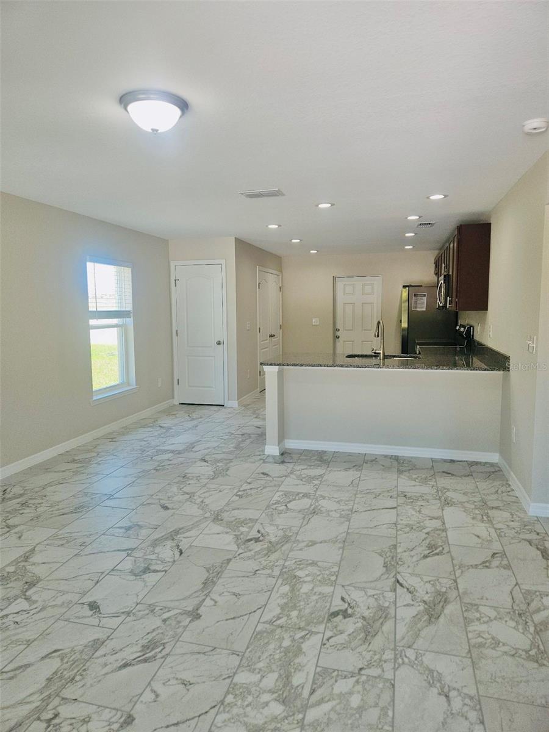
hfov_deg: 58.9
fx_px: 486
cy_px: 366
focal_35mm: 23
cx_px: 274
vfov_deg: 73.9
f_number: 1.8
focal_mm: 5.4
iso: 76
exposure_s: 1/120
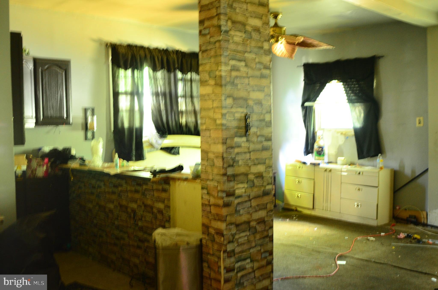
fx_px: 437
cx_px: 219
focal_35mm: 36
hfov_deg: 53.2
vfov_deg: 36.7
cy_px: 145
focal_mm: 24
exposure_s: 1/2.5
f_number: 3.2
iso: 1000
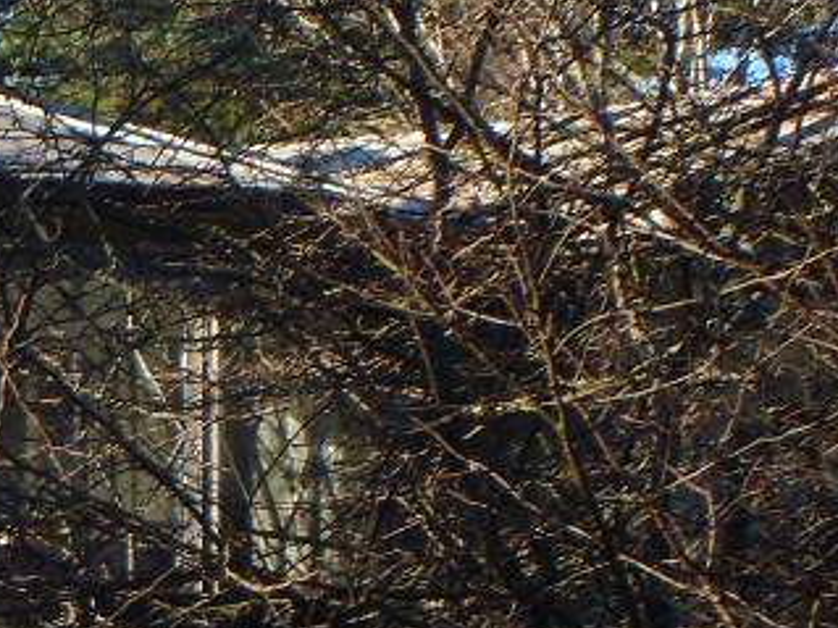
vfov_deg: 4.4
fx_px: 8155
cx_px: -376
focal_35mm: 337
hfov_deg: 5.8
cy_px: 688
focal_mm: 17.4
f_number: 4.9
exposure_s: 1/176
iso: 50
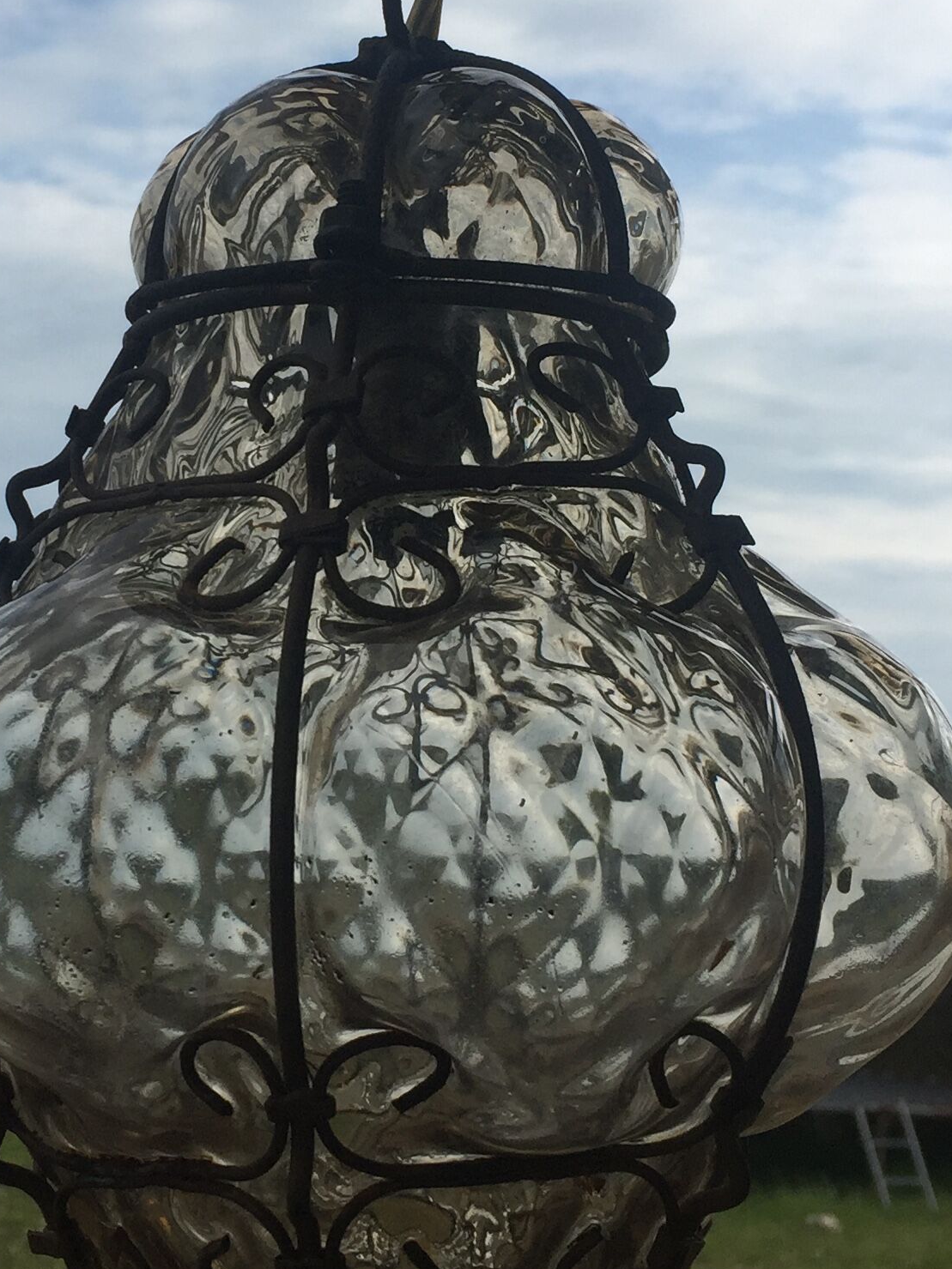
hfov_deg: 22.7
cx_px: 242
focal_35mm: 64
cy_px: 457
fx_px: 2347
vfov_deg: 30.1
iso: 32
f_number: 2.2
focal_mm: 4.15
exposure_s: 1/3597
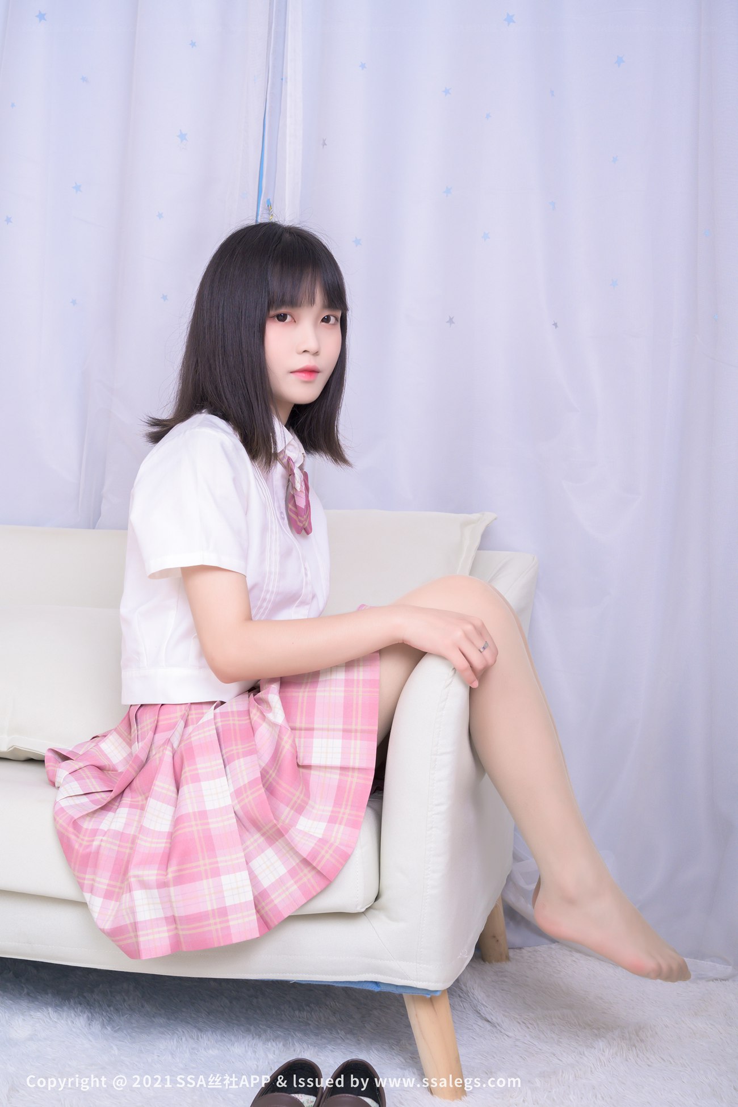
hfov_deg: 28.6
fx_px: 1445
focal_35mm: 47
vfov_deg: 41.9
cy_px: 554
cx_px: 369
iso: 500
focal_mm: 47
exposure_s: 1/160
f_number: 8
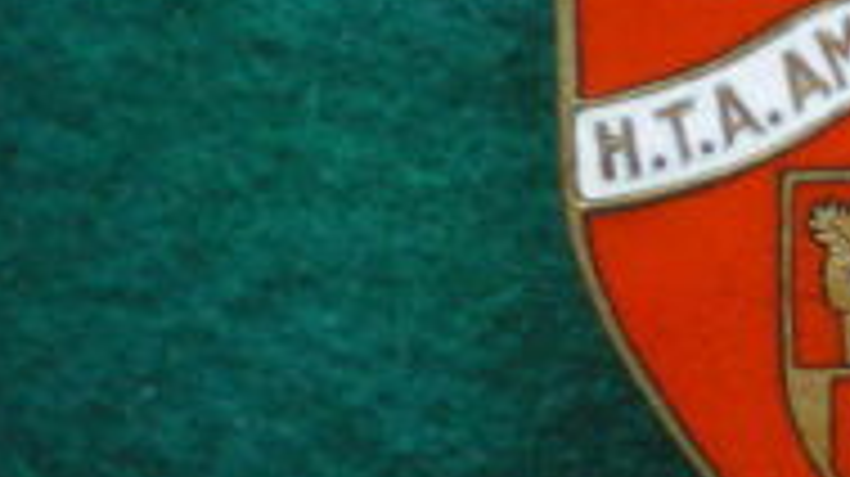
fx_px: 2365
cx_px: 953
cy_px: 63
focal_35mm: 105
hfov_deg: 19.5
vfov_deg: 11.4
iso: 400
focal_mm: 6.3
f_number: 3.1
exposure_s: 1/25
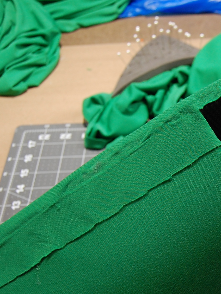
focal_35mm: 69
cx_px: 246
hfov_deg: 20.3
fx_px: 587
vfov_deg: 27.9
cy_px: 204
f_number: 4
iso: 400
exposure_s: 1/60
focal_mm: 18
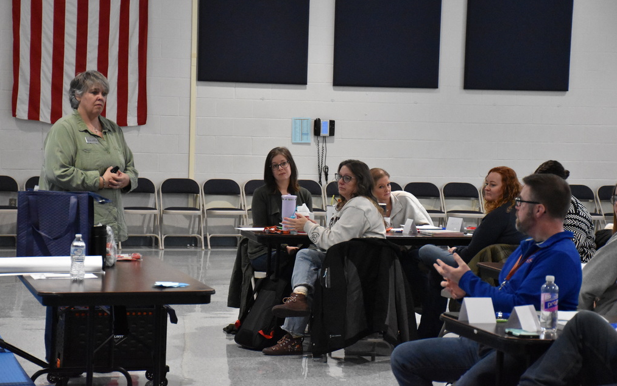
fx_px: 1715
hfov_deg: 20.4
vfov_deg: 12.8
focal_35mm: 102
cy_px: 178
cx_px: 311
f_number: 5
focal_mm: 66
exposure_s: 1/320
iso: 6400
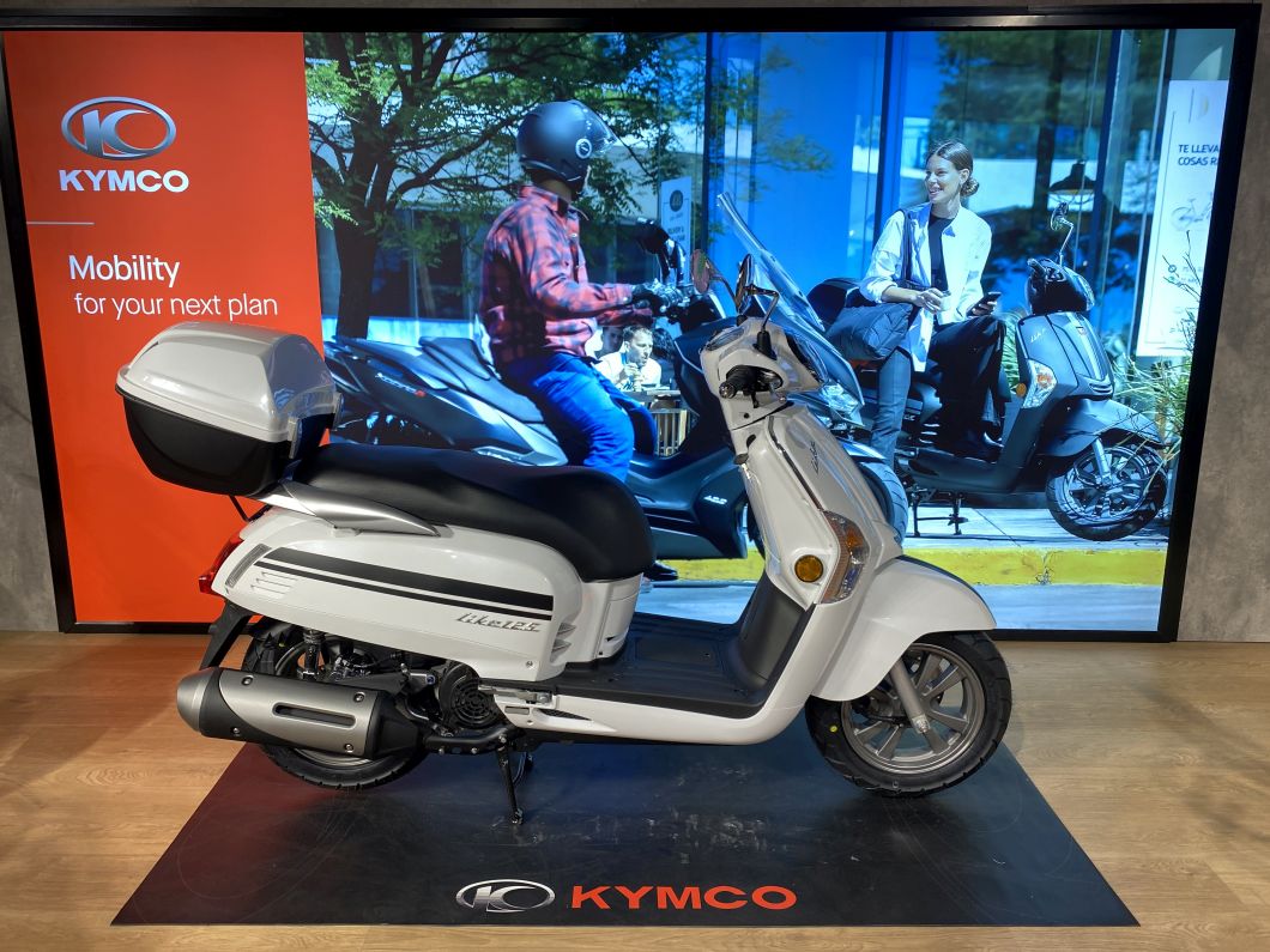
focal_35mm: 26
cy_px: 476
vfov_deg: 53.1
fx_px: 954
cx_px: 635
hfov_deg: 67.3
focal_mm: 4.25
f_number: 1.8
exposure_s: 1/100
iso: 100
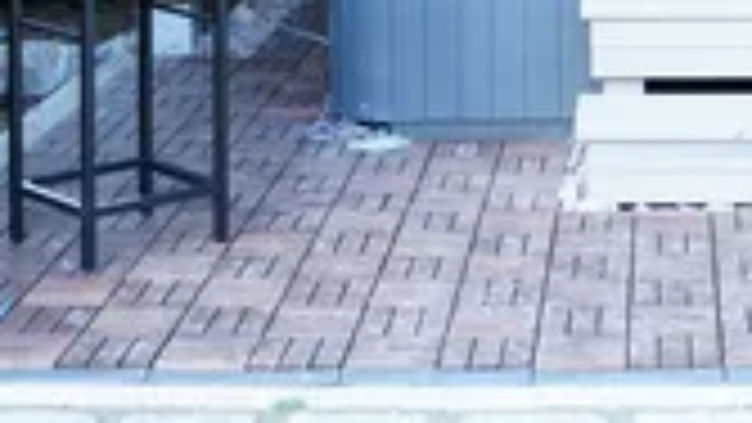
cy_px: -436
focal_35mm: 113
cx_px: 680
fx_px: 2254
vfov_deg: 9.9
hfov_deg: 18.6
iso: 1600
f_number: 4
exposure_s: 1/160
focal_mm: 30
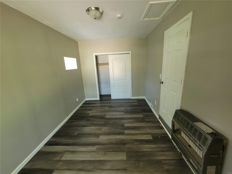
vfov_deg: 89.9
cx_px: 116
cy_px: 87
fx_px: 87
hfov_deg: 106.2
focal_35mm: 13
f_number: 2.2
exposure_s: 1/59
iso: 400
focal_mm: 2.2
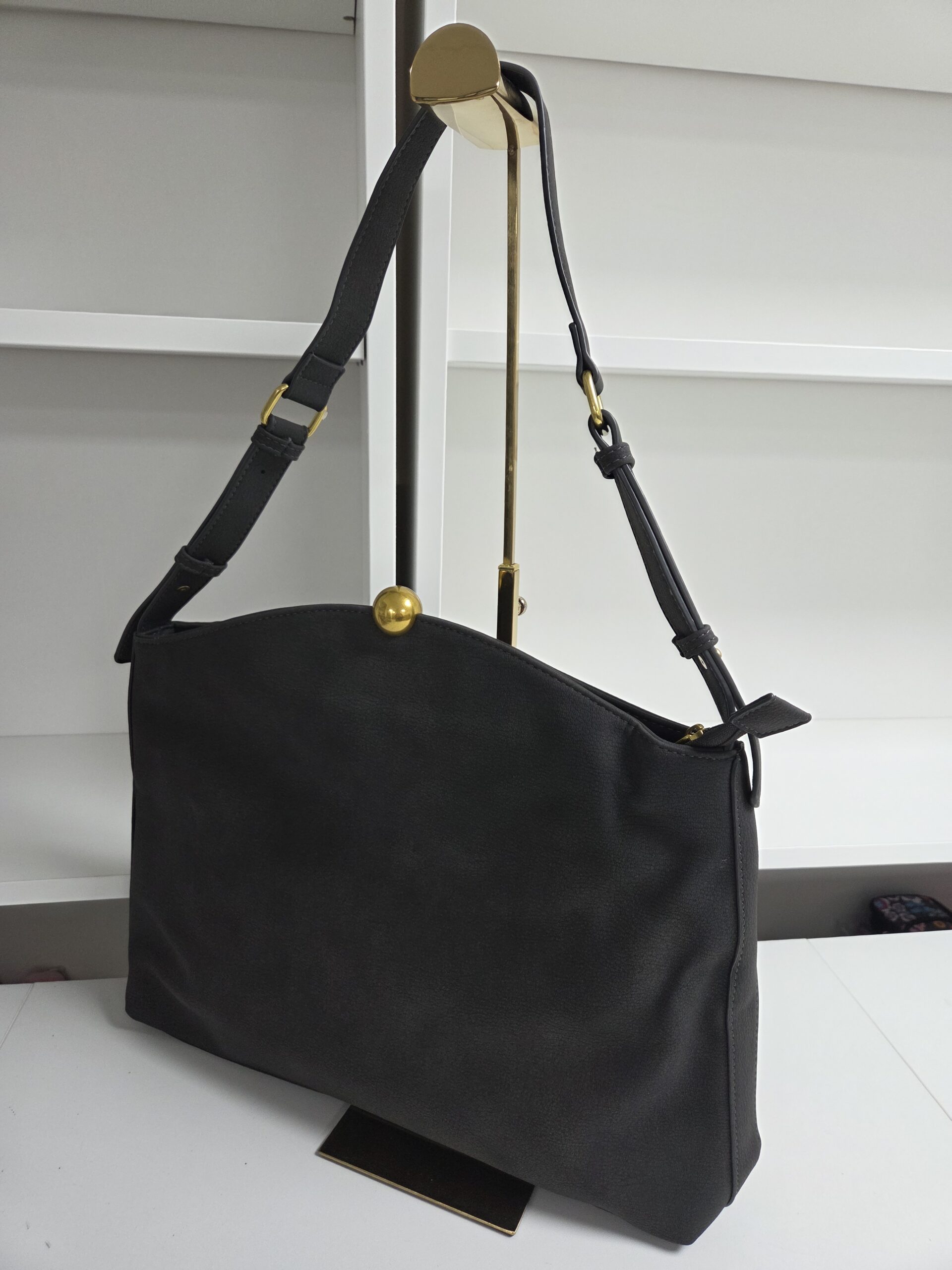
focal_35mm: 23
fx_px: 843
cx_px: 476
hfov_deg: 58.9
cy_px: 635
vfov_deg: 73.9
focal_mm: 5.4
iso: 200
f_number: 1.8
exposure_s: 1/100
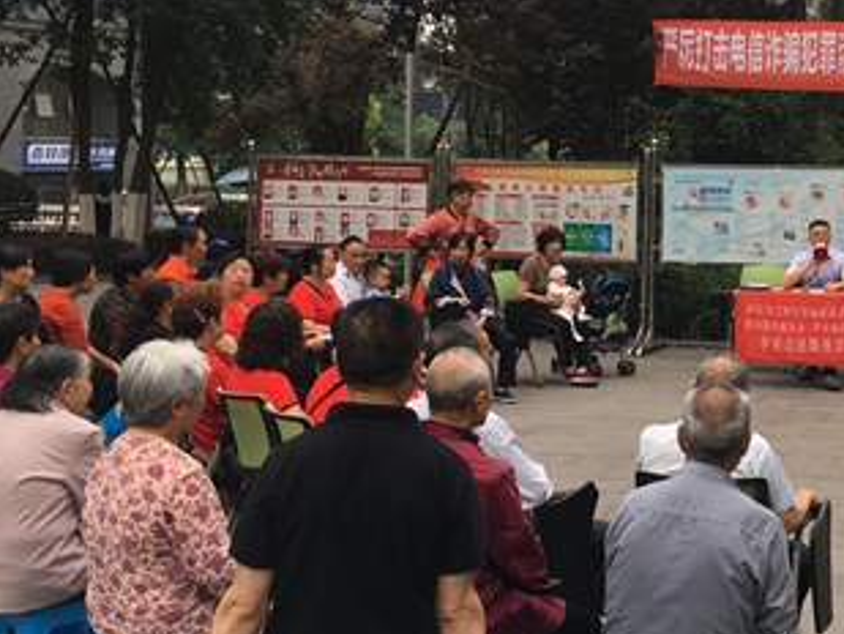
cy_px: 172
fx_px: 1463
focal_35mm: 60
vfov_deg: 24.2
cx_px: 871
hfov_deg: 29.7
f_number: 2.2
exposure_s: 1/100
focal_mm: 4.15
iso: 32
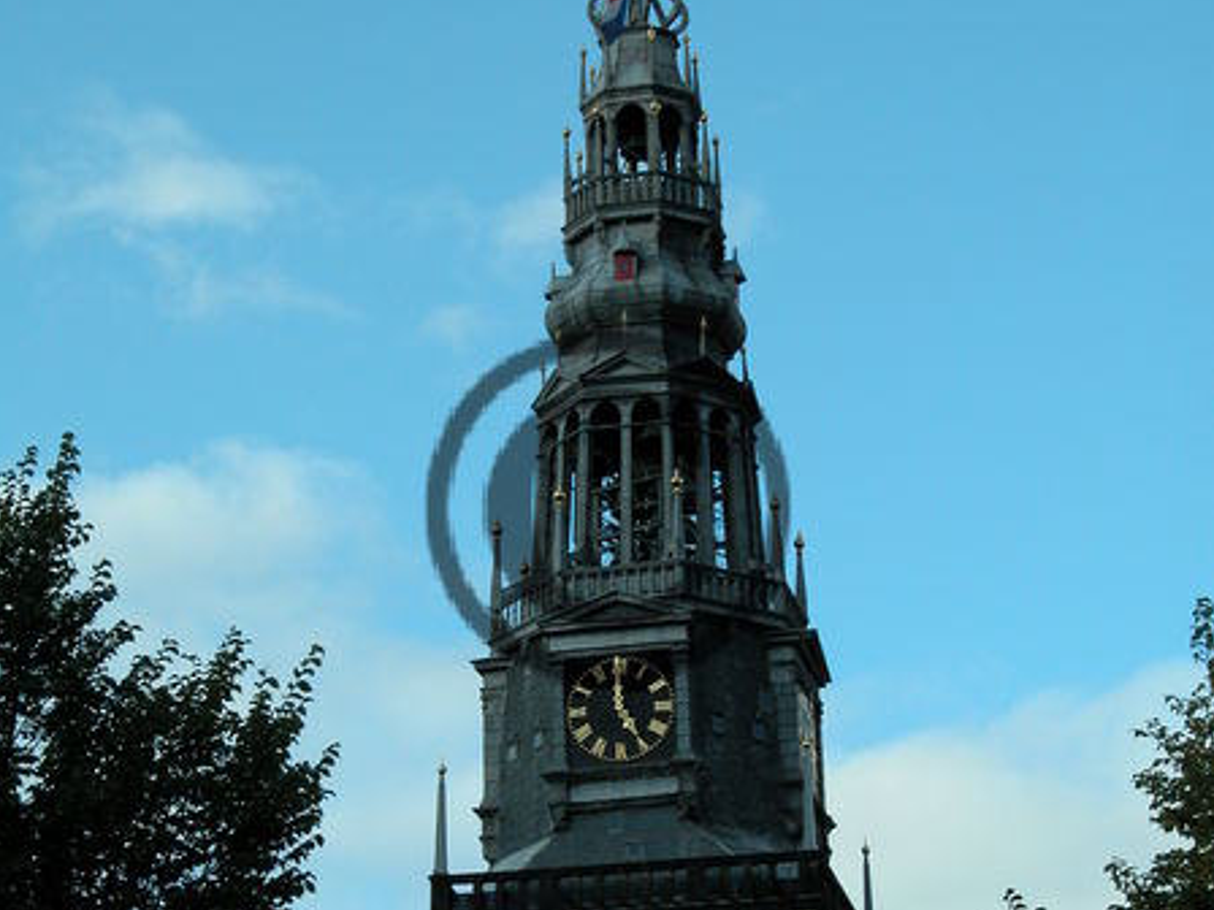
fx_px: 4980
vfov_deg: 10.4
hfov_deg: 13.9
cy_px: 509
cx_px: 607
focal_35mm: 142
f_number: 4.6
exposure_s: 1/368
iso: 100
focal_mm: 27.3
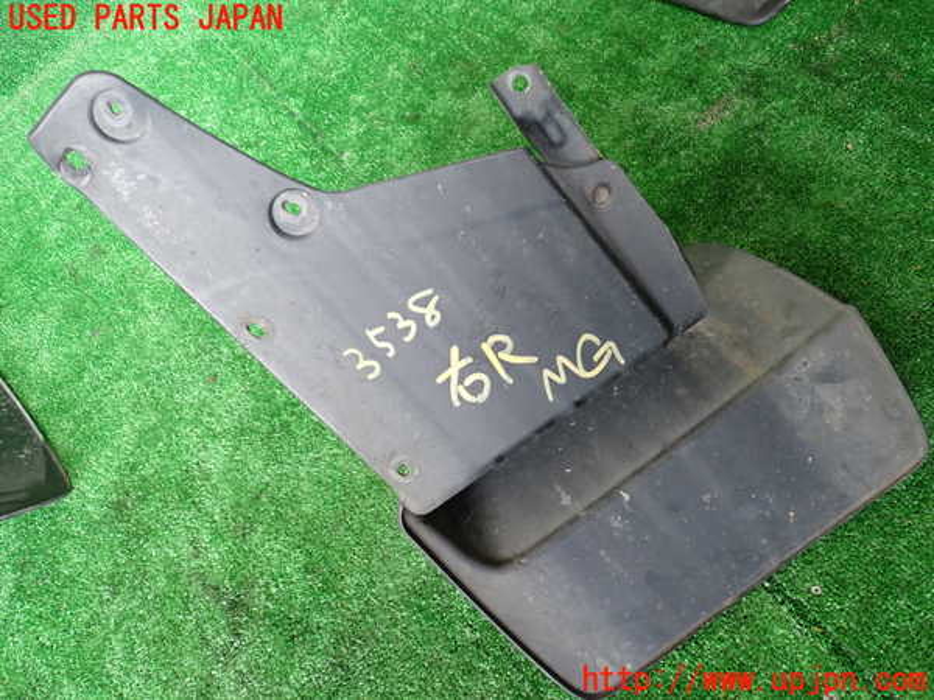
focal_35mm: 30
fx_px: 809
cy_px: 350
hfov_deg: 60.0
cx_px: 467
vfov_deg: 46.8
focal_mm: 5.4
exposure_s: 1/40
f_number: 2.3
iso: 200
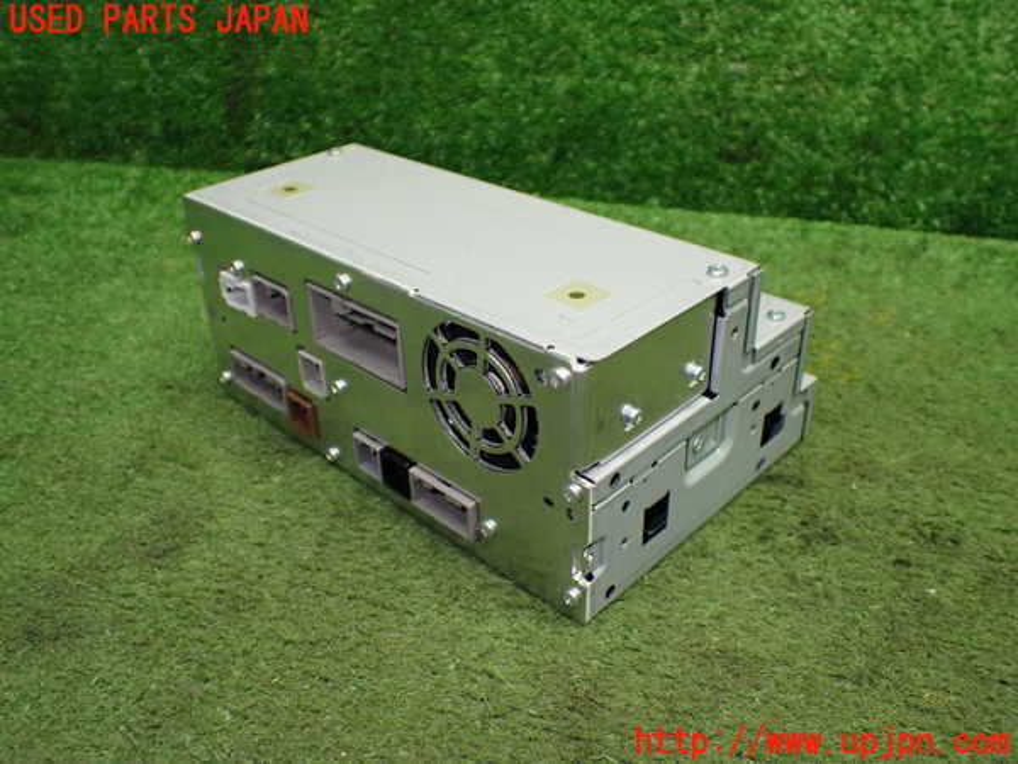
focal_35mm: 30
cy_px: 382
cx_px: 509
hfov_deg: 60.0
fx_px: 882
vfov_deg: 46.8
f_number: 2.3
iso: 640
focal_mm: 5.4
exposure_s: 1/125
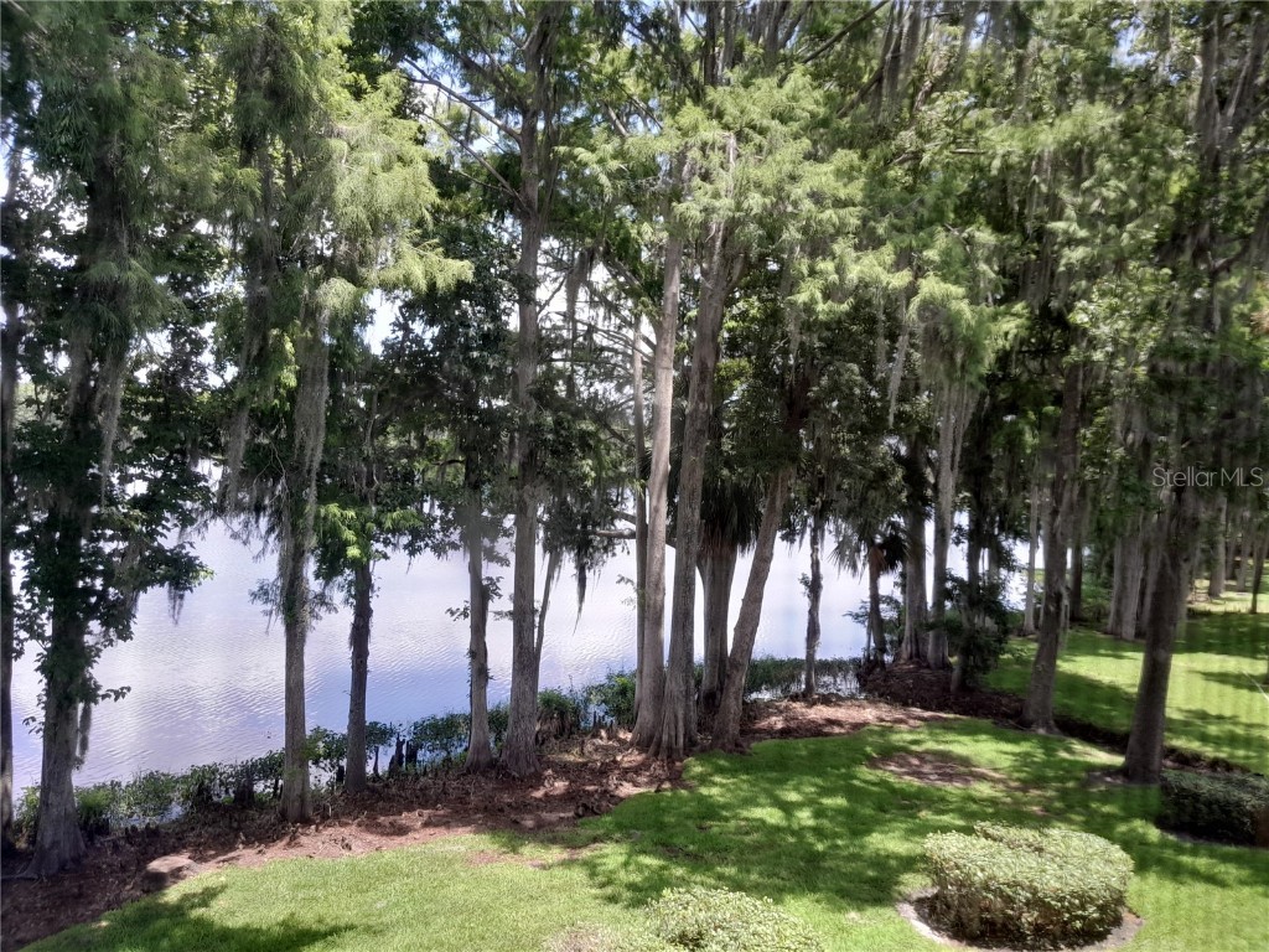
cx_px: 634
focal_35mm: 27
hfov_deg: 65.3
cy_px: 476
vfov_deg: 51.4
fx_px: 990
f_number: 1.8
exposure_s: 1/120
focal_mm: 4
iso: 40
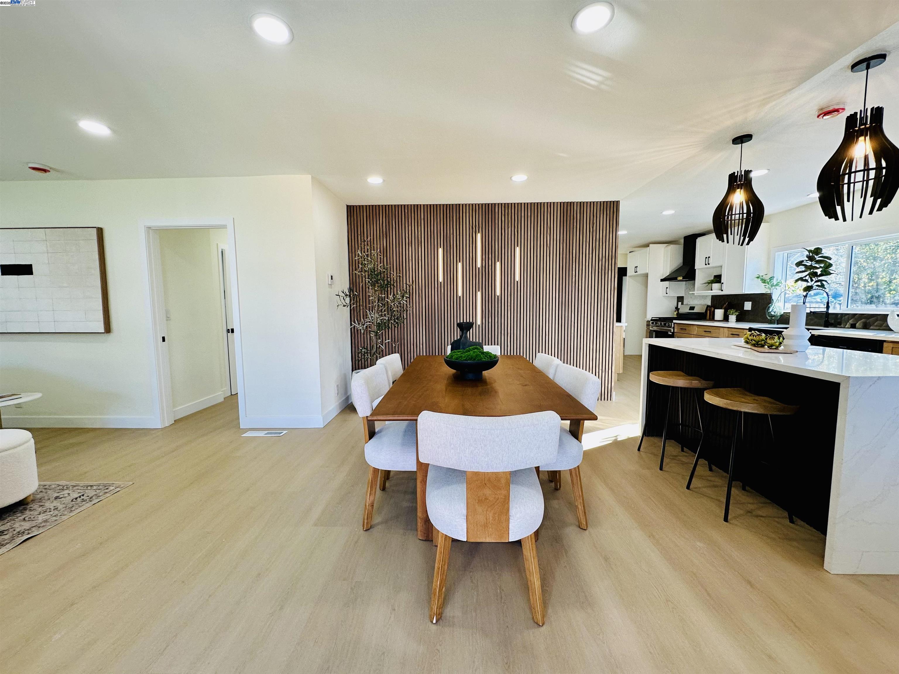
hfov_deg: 102.1
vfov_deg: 85.7
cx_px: 450
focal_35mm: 14
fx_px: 364
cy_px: 337
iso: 125
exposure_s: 1/120
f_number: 2.2
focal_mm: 2.22
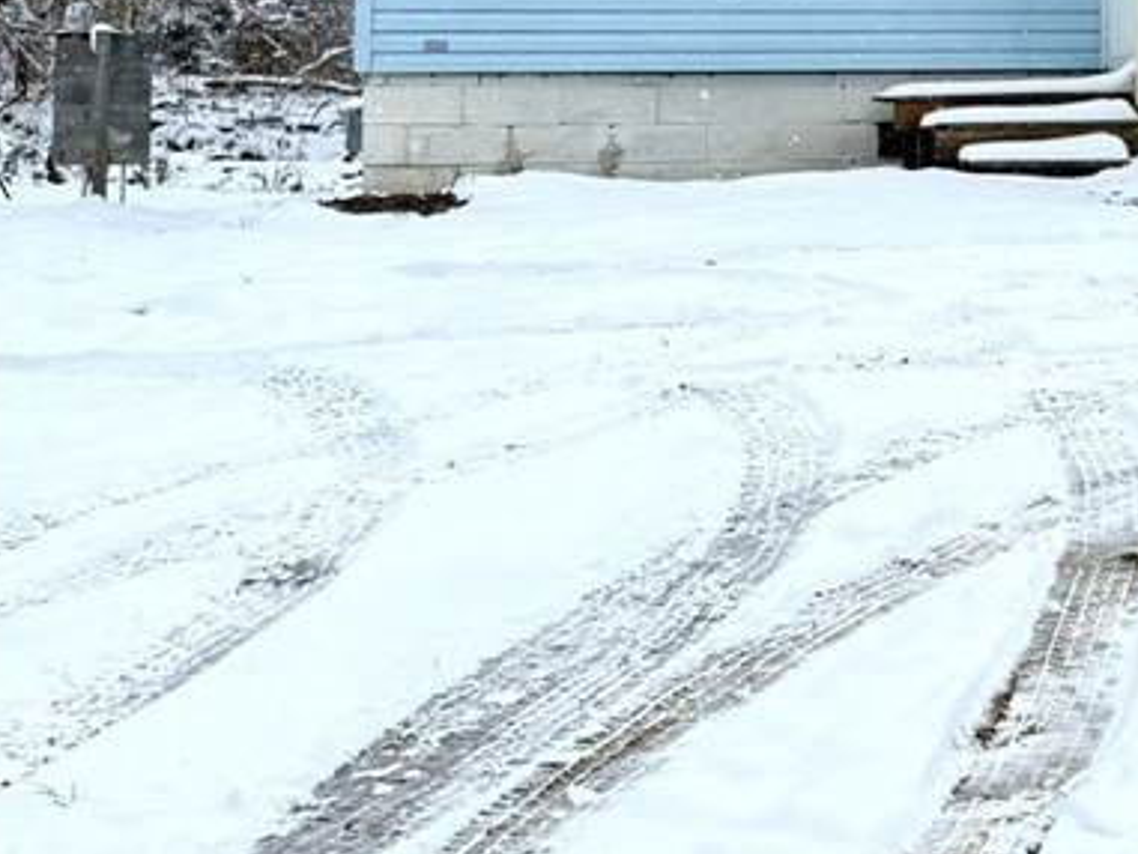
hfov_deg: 19.2
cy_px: -90
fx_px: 3091
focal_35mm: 94
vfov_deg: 15.3
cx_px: 1505
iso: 80
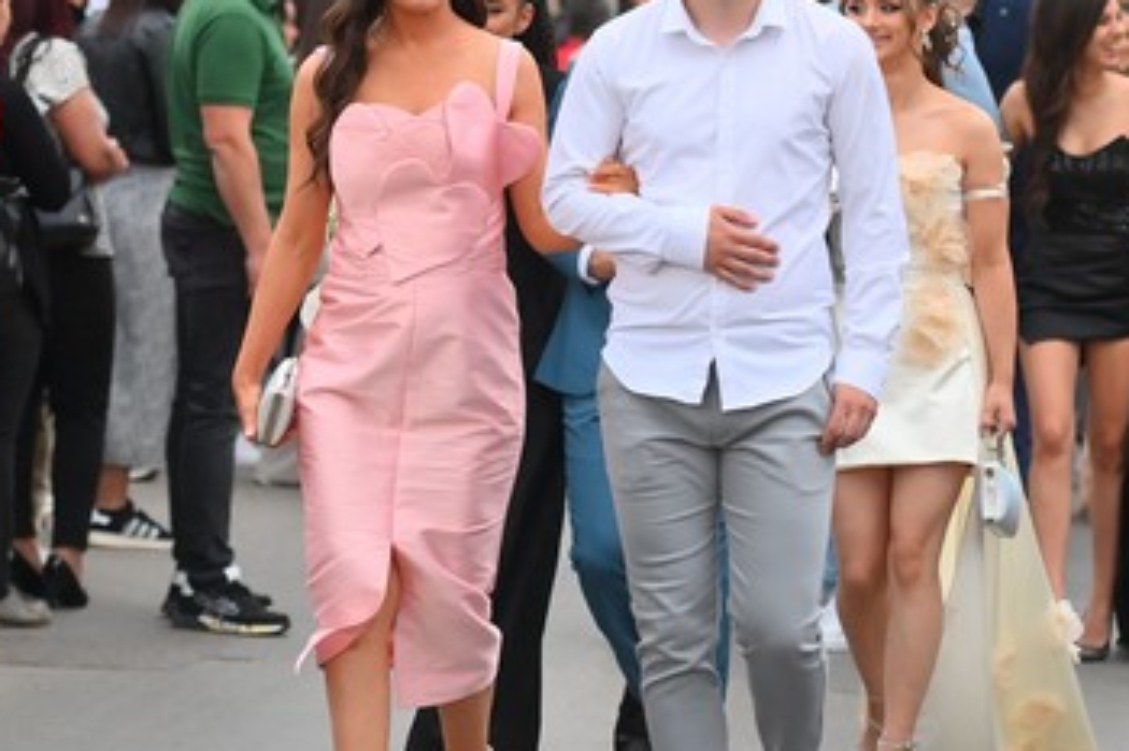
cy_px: 234
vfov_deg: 6.7
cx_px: 581
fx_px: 6457
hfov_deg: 10.0
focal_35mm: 206
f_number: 2.8
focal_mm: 90
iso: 1600
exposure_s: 1/800
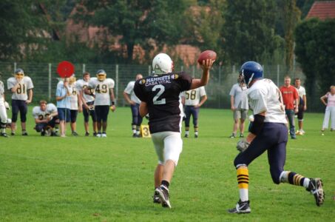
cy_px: 111
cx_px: 168
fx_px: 1880
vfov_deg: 6.8
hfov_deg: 10.2
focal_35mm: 202
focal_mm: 135
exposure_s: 1/1000
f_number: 4.5
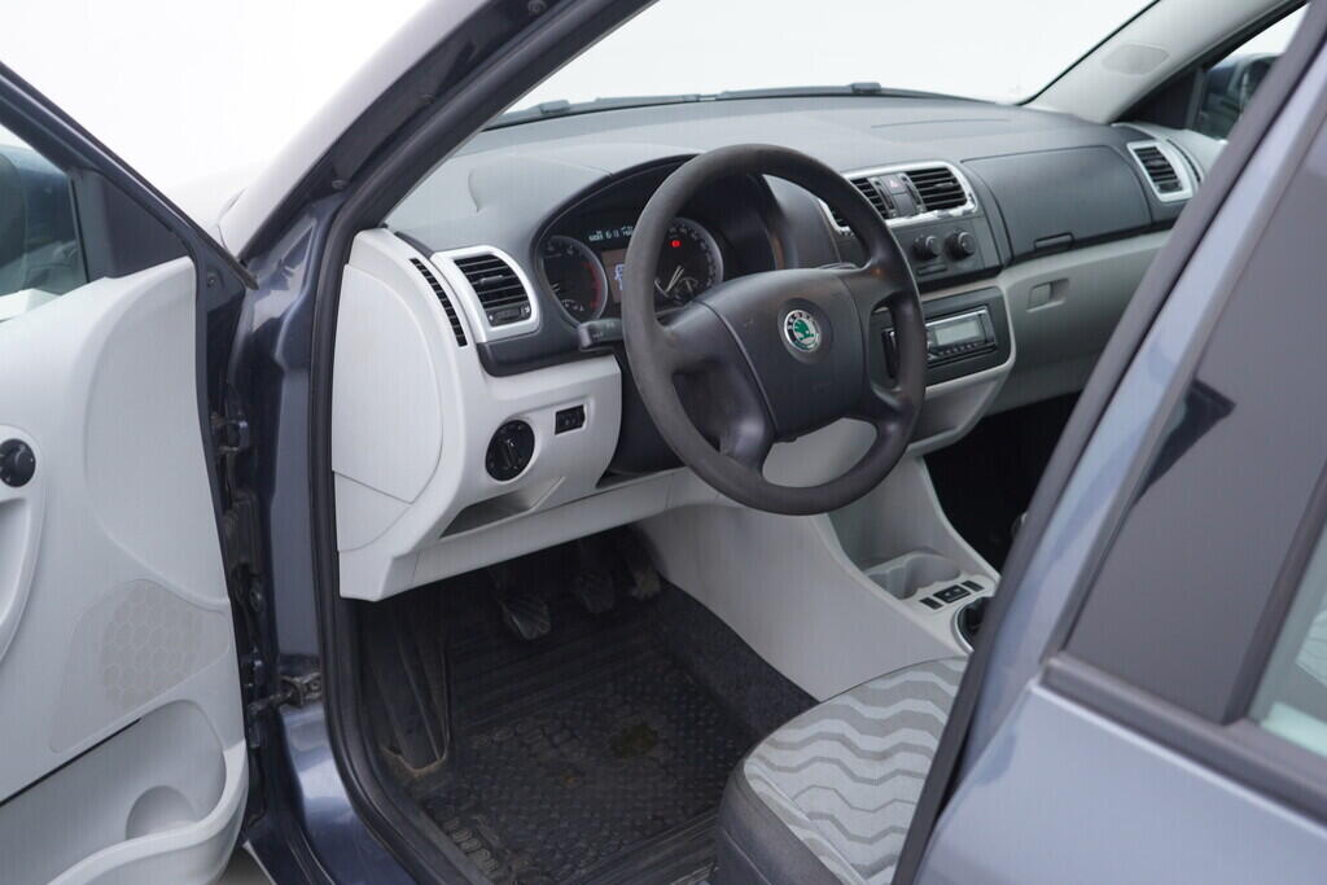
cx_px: 664
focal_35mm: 36
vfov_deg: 36.9
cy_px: 442
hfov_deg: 53.1
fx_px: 1327
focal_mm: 24
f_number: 3.2
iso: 125
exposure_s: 1/50
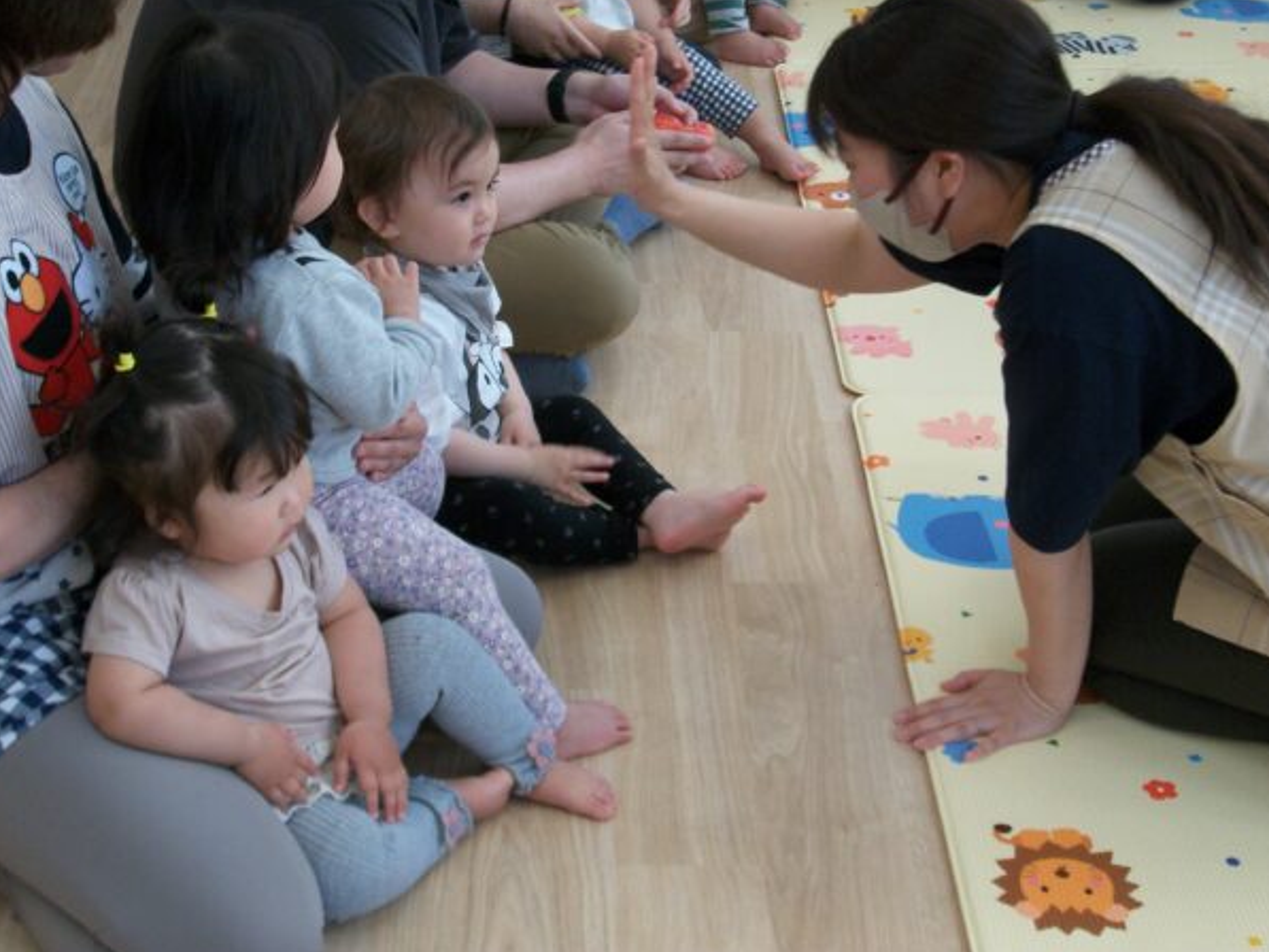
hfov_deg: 30.7
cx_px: 740
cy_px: 348
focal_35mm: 63
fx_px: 2310
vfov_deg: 23.2
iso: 178
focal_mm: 8.8
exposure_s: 1/63.2
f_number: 3.6
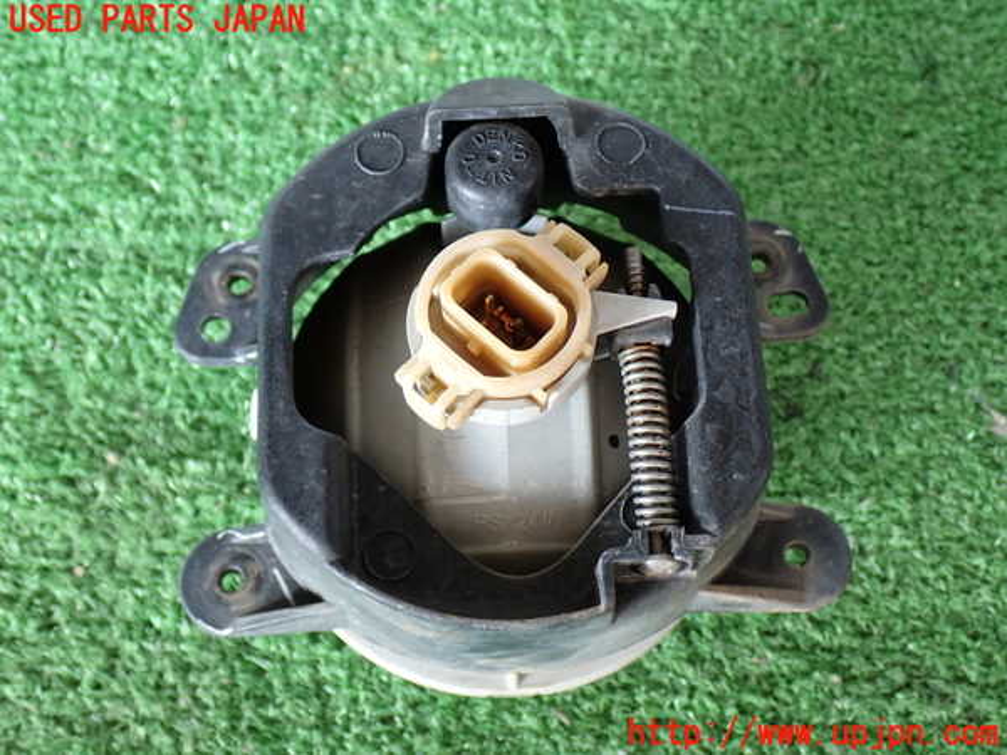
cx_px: 504
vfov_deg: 32.9
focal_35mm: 44
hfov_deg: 42.9
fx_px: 1280
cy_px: 378
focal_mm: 7.84
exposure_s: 1/50
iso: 200
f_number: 2.9
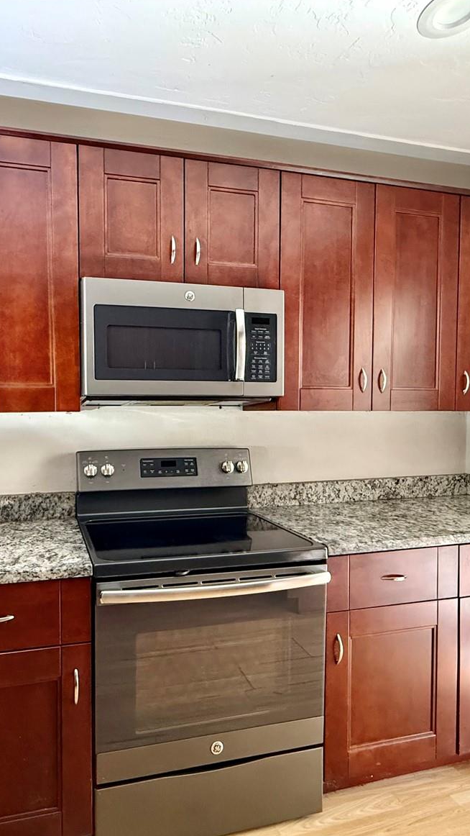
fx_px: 465
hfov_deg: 52.5
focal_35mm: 21
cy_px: 428
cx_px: 155
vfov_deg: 83.8
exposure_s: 1/60
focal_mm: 2.22
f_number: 2.2
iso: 640
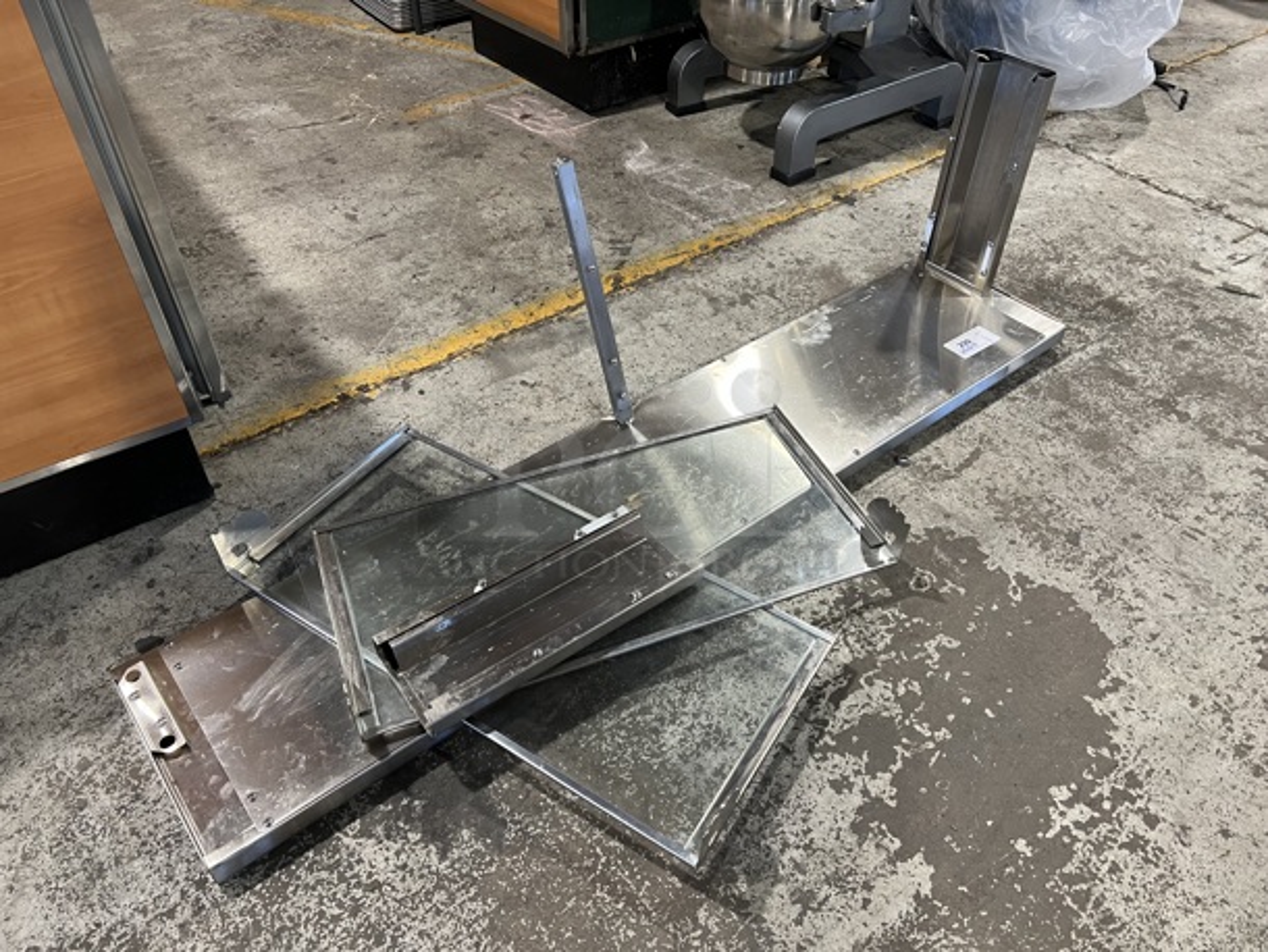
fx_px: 953
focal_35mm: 26
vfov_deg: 53.1
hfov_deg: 67.3
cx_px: 634
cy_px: 476
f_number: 1.5
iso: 125
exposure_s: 1/60
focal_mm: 5.7
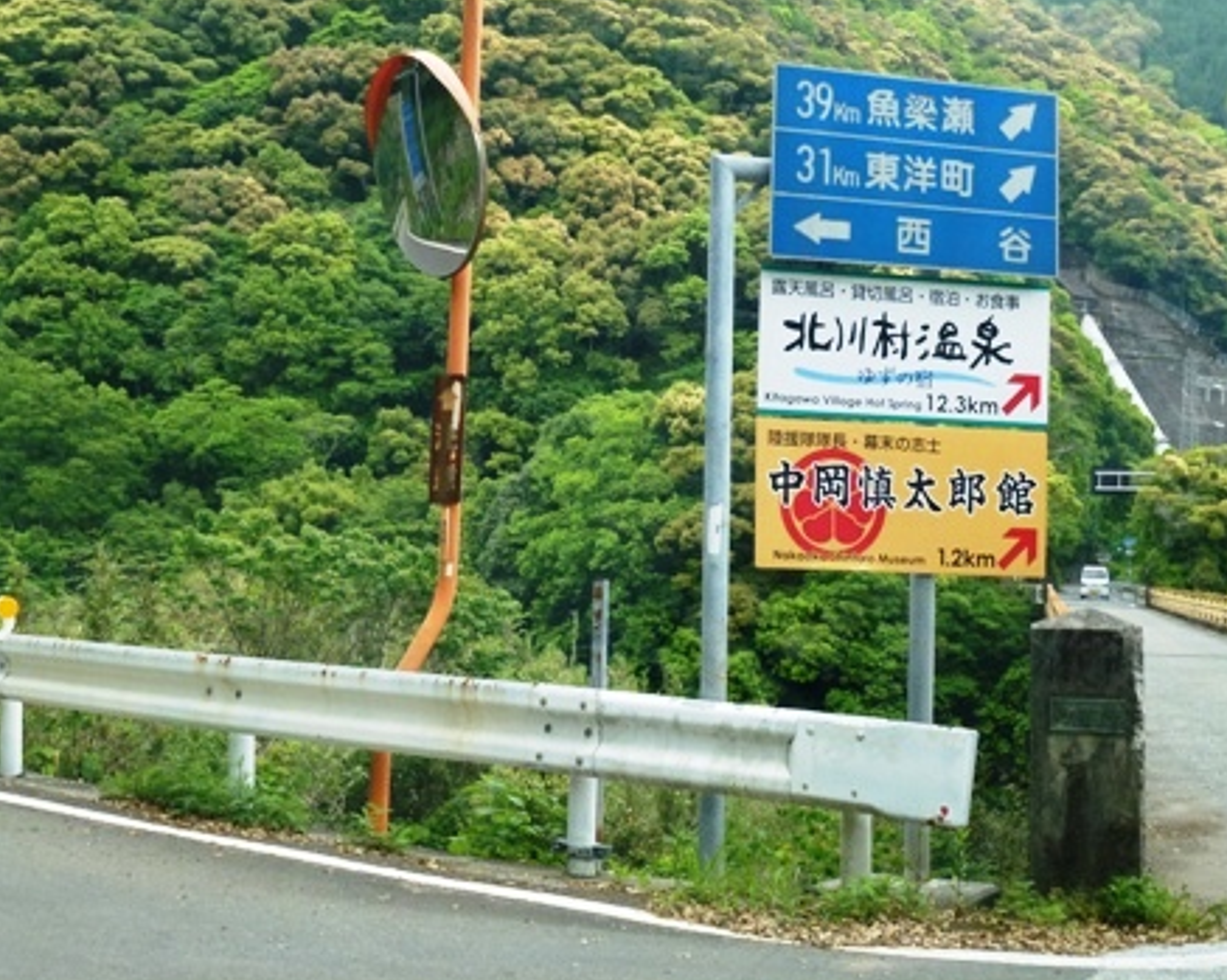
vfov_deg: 29.1
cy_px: 489
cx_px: 619
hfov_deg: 36.0
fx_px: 1887
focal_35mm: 52
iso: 200
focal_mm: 8.7
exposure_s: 1/60
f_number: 4.1
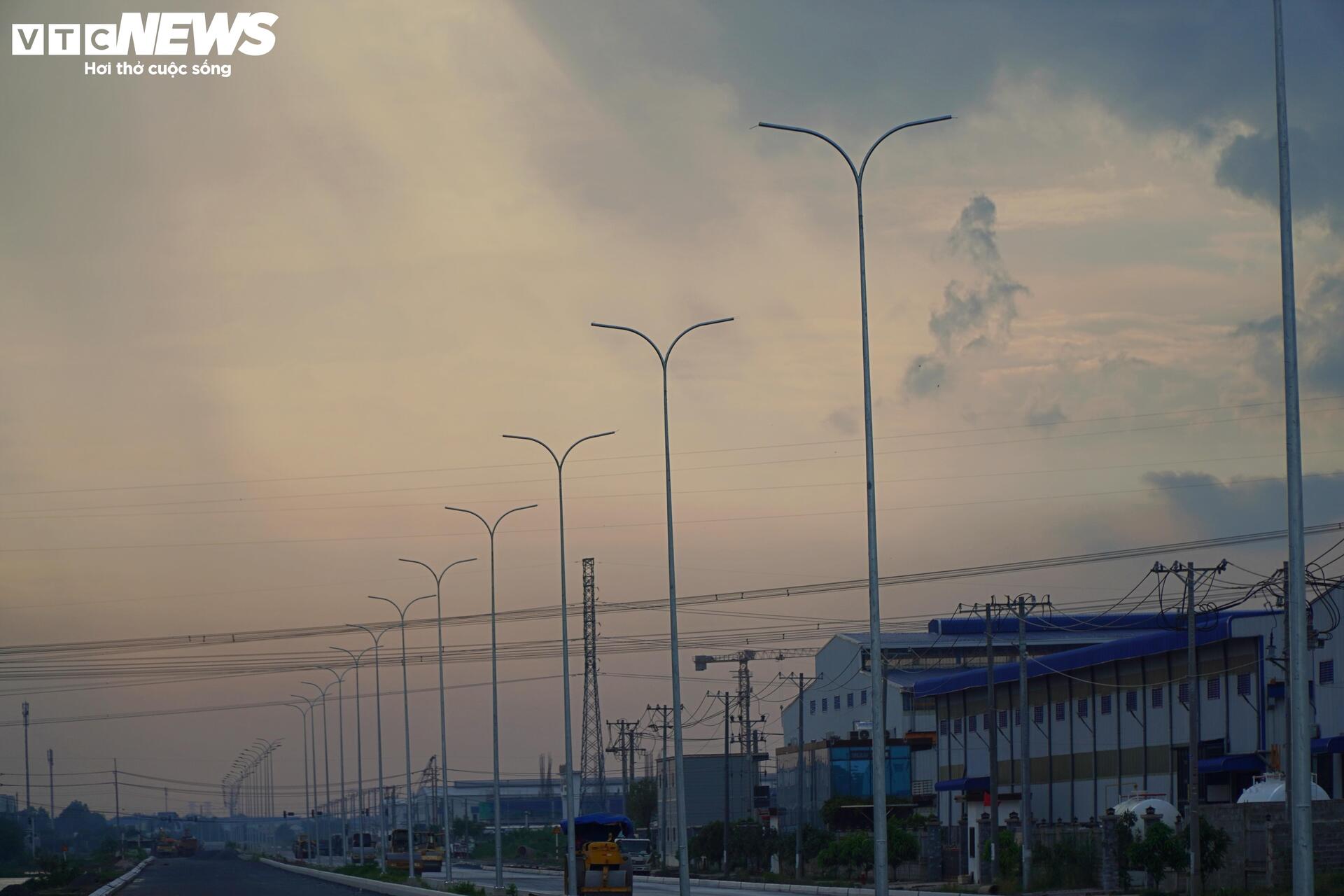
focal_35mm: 146
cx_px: 672
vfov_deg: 9.4
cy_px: 448
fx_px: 5432
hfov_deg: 14.1
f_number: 4
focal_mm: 97
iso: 100
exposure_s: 1/3200
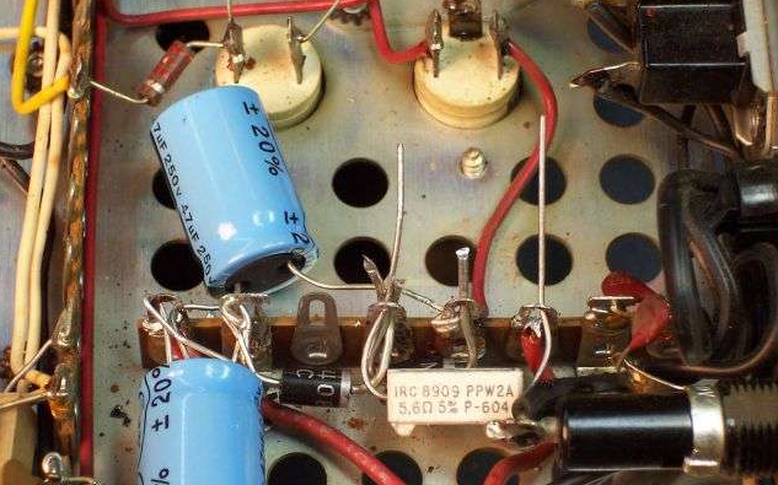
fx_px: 2522
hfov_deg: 17.5
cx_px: 386
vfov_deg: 11.0
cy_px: 289
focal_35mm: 119
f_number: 4.8
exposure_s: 1/45
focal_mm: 16.8
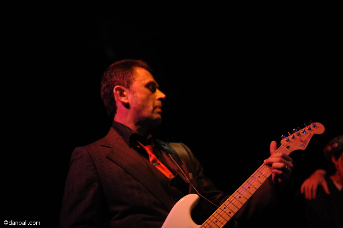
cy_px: 114
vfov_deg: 27.0
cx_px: 172
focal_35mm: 50
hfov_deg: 39.6
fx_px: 476
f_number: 2
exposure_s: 1/60
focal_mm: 50
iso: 640
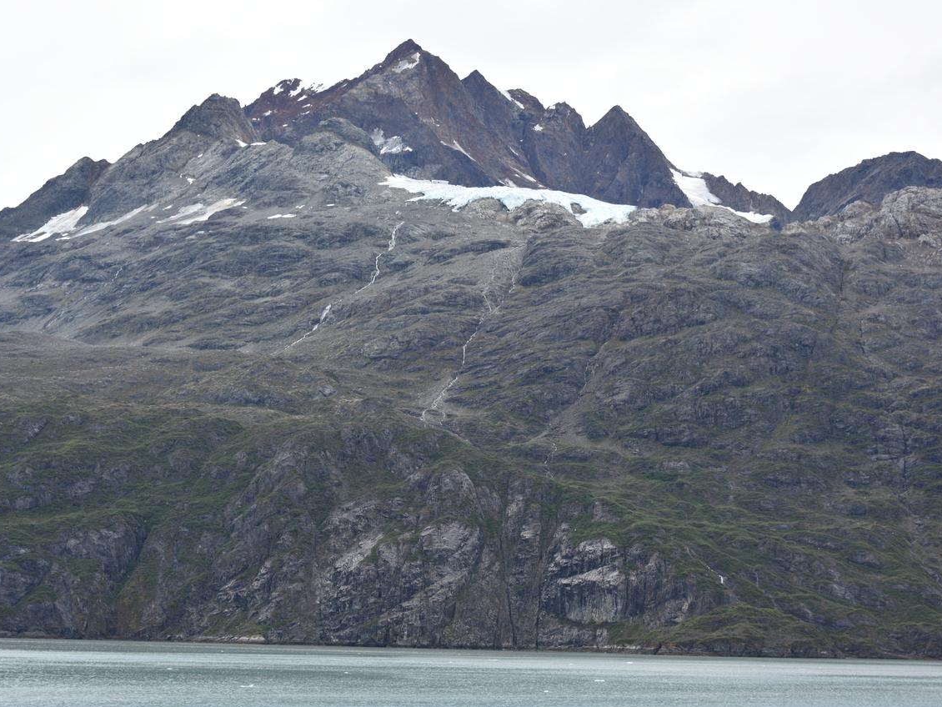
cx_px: 470
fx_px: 1660
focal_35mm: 61
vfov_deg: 24.0
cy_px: 354
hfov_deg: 31.7
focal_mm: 56
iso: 100
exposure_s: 1/160
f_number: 6.3
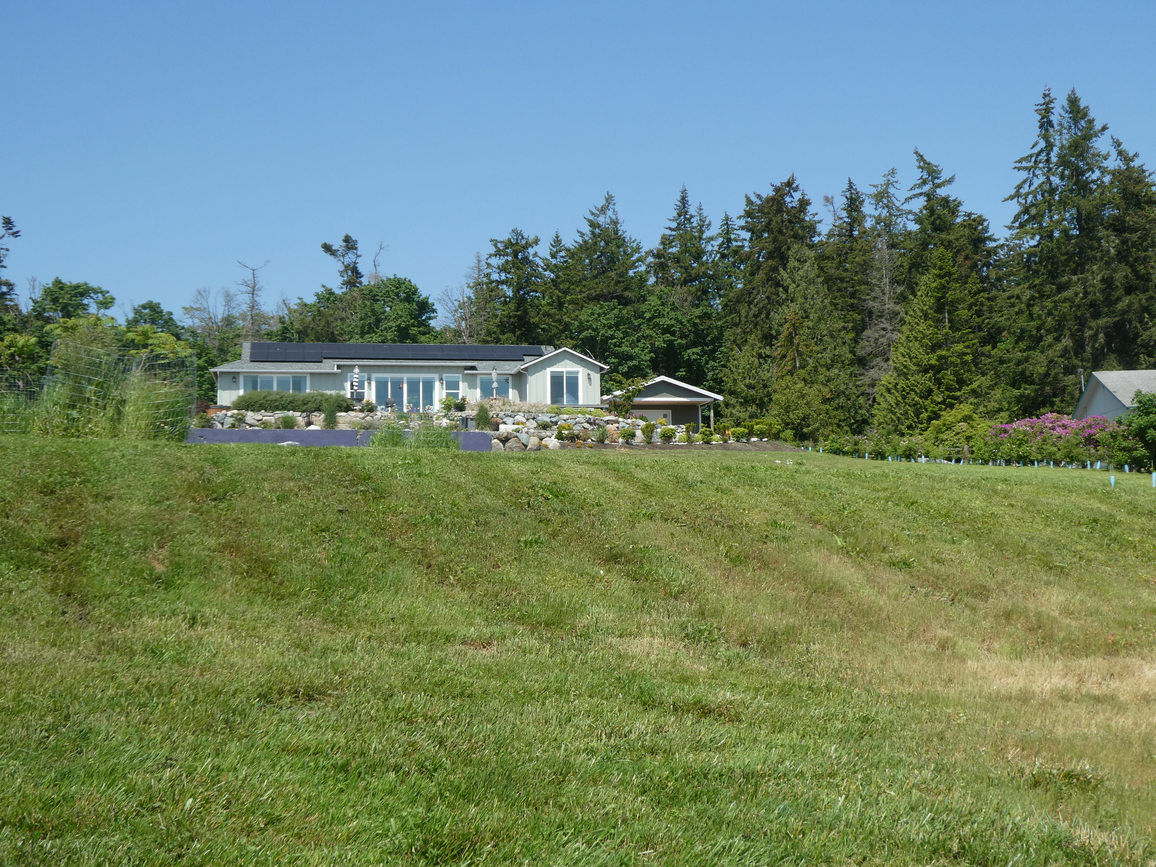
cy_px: 434
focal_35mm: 40
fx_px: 1336
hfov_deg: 46.8
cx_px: 578
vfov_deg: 36.0
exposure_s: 1/640
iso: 80
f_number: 3.8
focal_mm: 7.2
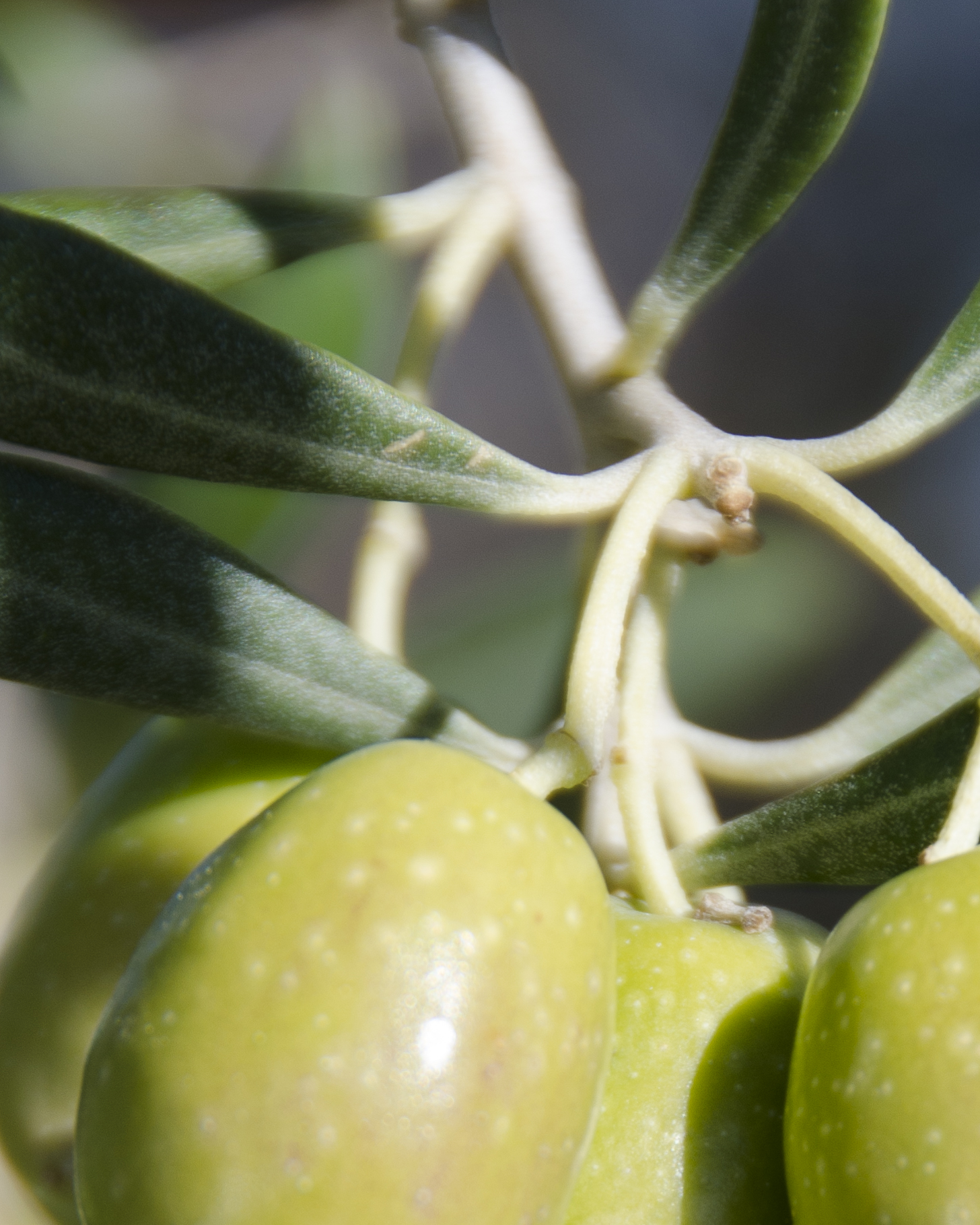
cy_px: 1201
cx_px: 579
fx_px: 27509
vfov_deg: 2.5
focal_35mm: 759
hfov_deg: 2.0
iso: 100
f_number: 5.6
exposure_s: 1/320
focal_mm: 200
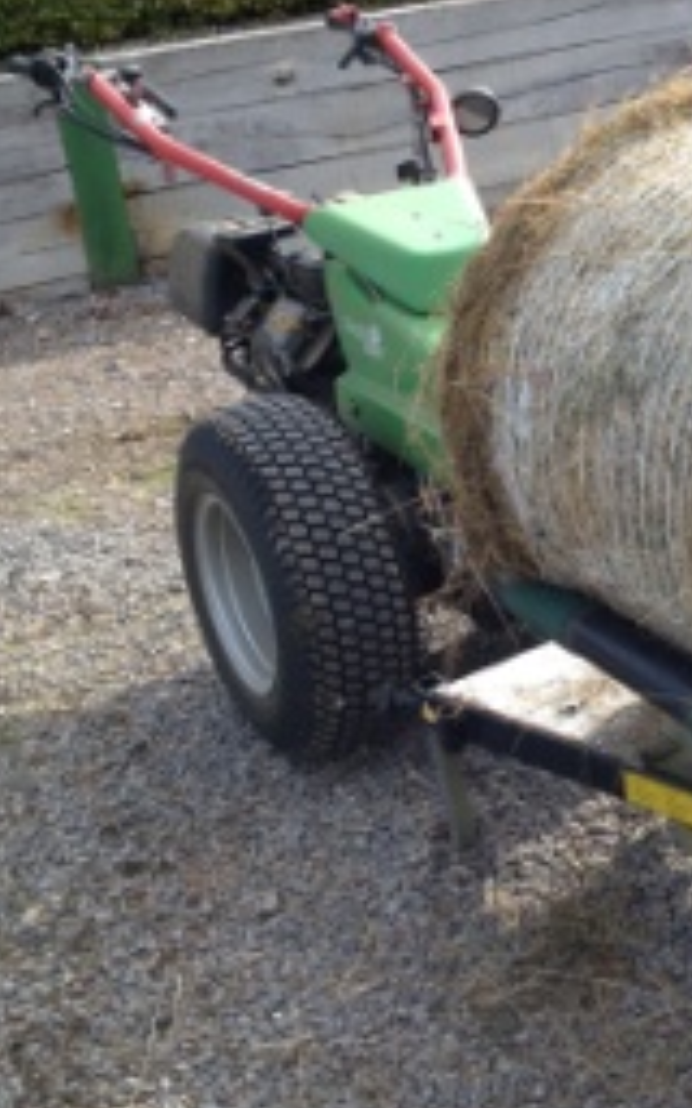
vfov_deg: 31.4
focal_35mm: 65
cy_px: 437
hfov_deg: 19.5
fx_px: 1961
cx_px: 670
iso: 64
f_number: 2.4
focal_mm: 4.28
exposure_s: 1/613
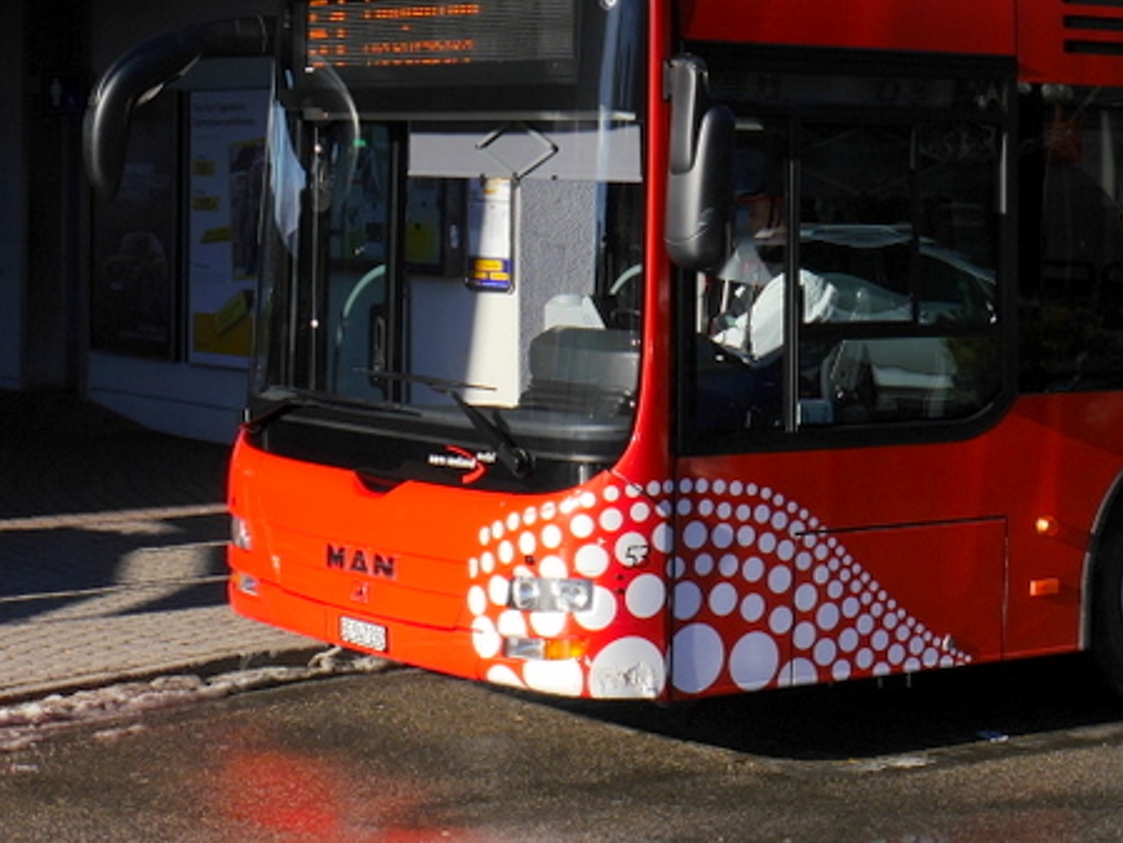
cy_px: 201
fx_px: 3180
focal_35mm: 98
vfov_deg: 15.0
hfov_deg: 19.4
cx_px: 1161
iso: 160
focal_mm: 20
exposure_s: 1/400
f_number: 9
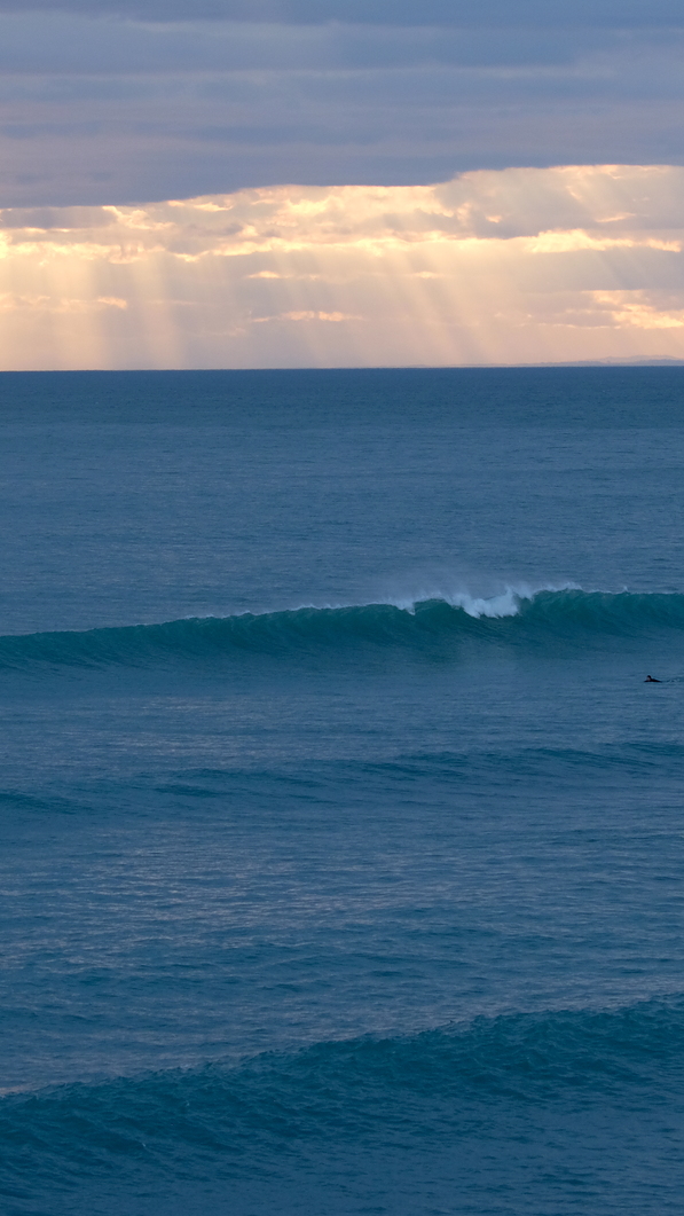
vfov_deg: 9.1
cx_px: 422
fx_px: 7640
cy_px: 608
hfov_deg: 5.1
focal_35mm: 237
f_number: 6.3
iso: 800
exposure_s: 1/500
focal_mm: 100
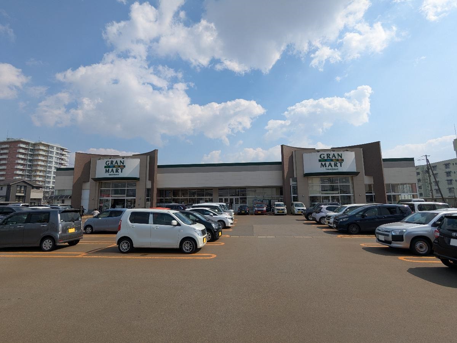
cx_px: 228
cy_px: 172
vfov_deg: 78.1
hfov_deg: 94.5
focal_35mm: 16
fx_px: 211
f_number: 2.2
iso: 46
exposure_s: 1/2445
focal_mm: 2.35
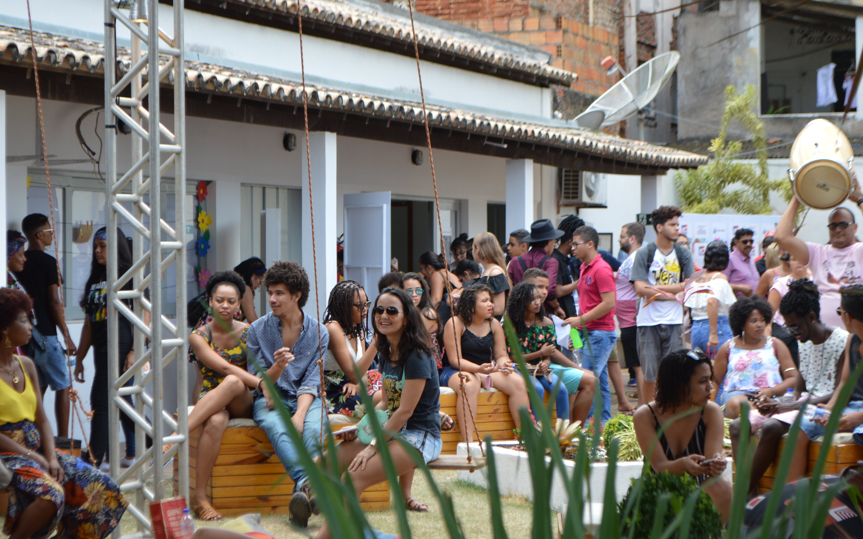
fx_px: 2130
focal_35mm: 91
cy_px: 281
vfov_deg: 14.4
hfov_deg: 22.9
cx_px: 404
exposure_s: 1/125
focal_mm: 55
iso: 200
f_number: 5.6
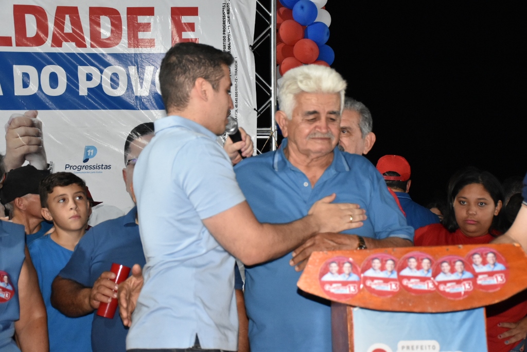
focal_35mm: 57
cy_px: 176
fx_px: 834
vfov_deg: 23.8
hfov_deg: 35.0
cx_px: 264
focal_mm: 38
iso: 3200
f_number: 4.5
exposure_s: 1/100
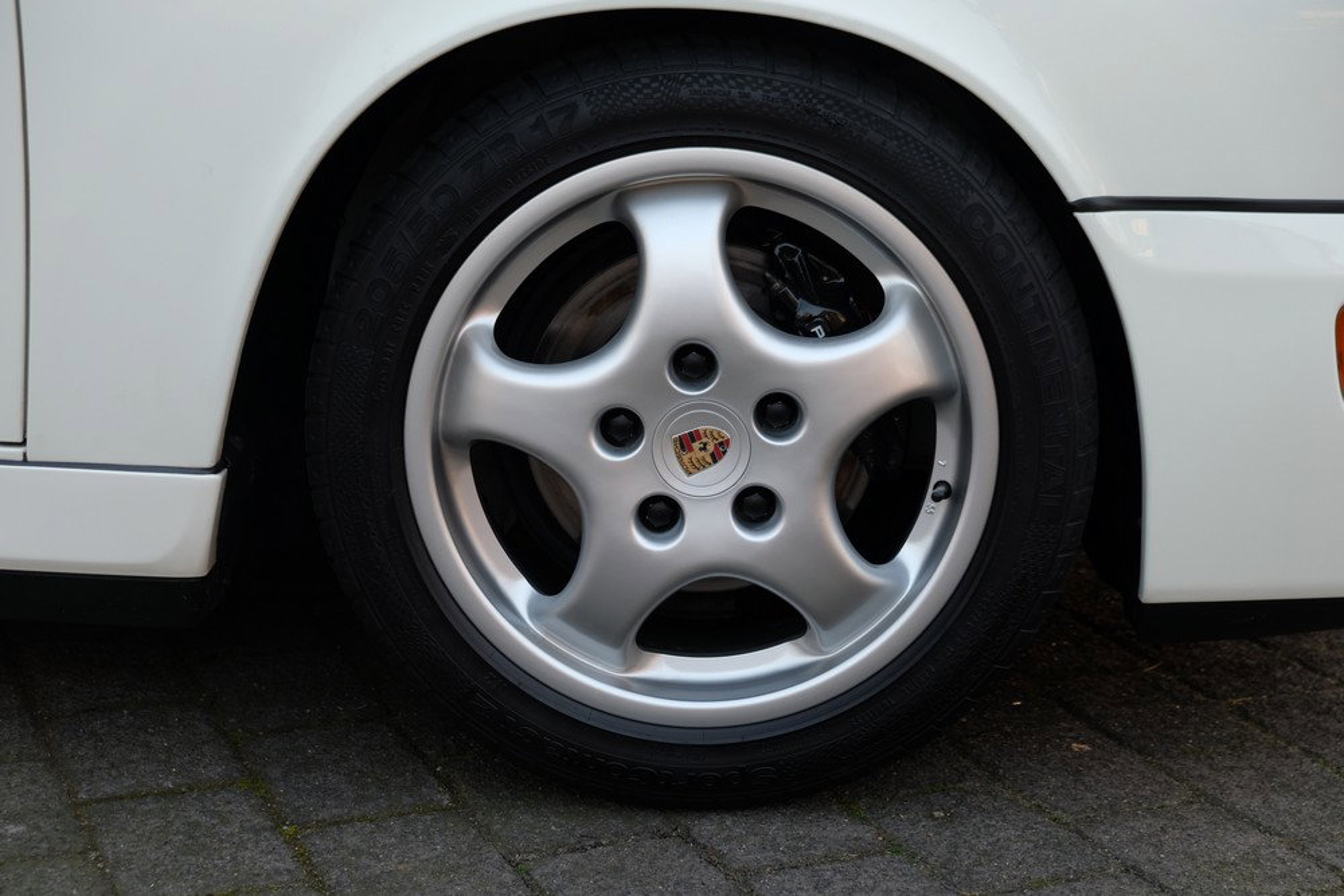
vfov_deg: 22.3
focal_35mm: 61
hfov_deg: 32.9
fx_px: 2278
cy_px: 448
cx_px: 672
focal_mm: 40.7
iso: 200
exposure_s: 1/90
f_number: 4
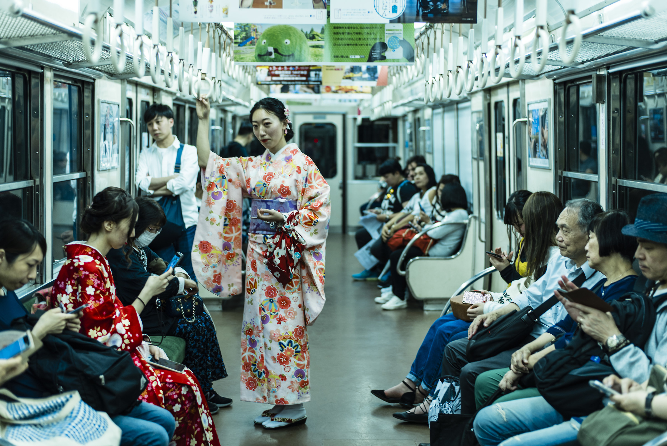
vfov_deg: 27.0
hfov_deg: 39.6
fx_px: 927
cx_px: 334
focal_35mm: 50
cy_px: 223
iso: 100
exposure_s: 1/50
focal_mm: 50
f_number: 2.2
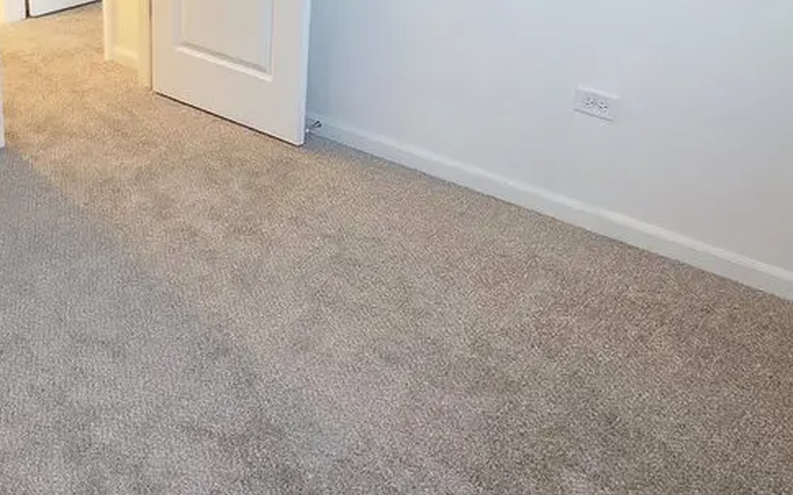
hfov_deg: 46.1
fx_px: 886
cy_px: 69
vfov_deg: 30.1
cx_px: 177
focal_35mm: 41
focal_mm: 2.2
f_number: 1.9
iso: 1000
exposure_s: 1/60
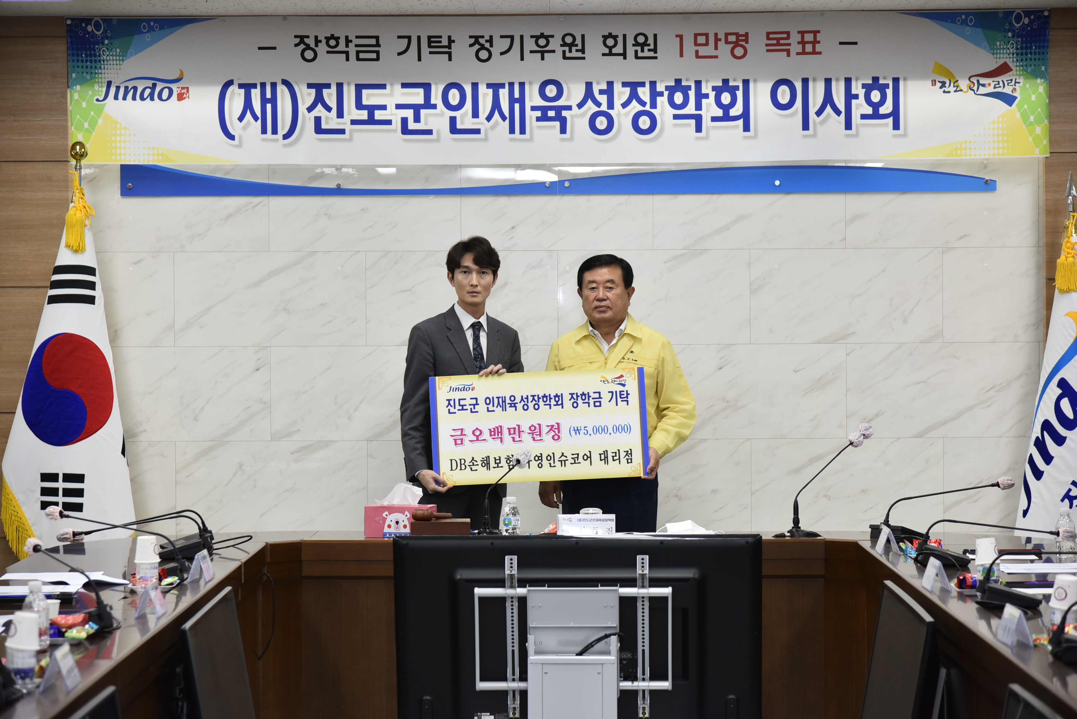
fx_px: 2992
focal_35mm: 100
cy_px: 360
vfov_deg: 13.7
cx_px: 538
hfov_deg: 20.4
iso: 800
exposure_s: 1/125
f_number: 4.5
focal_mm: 100
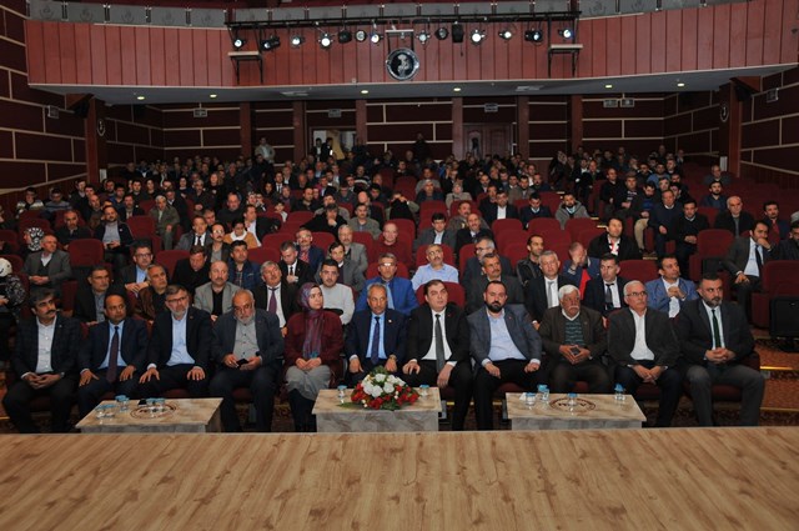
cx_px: 400
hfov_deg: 57.3
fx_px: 731
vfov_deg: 39.9
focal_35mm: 33
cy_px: 266
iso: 400
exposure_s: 1/60
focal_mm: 22
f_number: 5.6
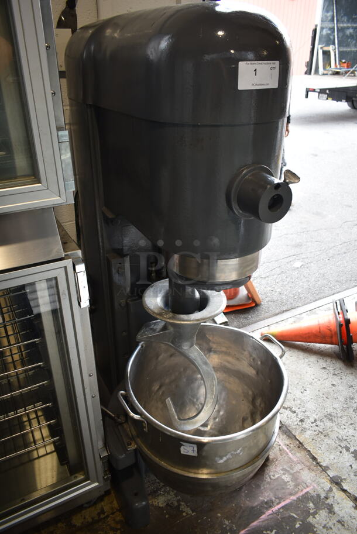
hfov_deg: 48.0
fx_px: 401
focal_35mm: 27
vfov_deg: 67.3
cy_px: 267
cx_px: 178
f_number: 3.5
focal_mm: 18
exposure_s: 1/30
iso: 110
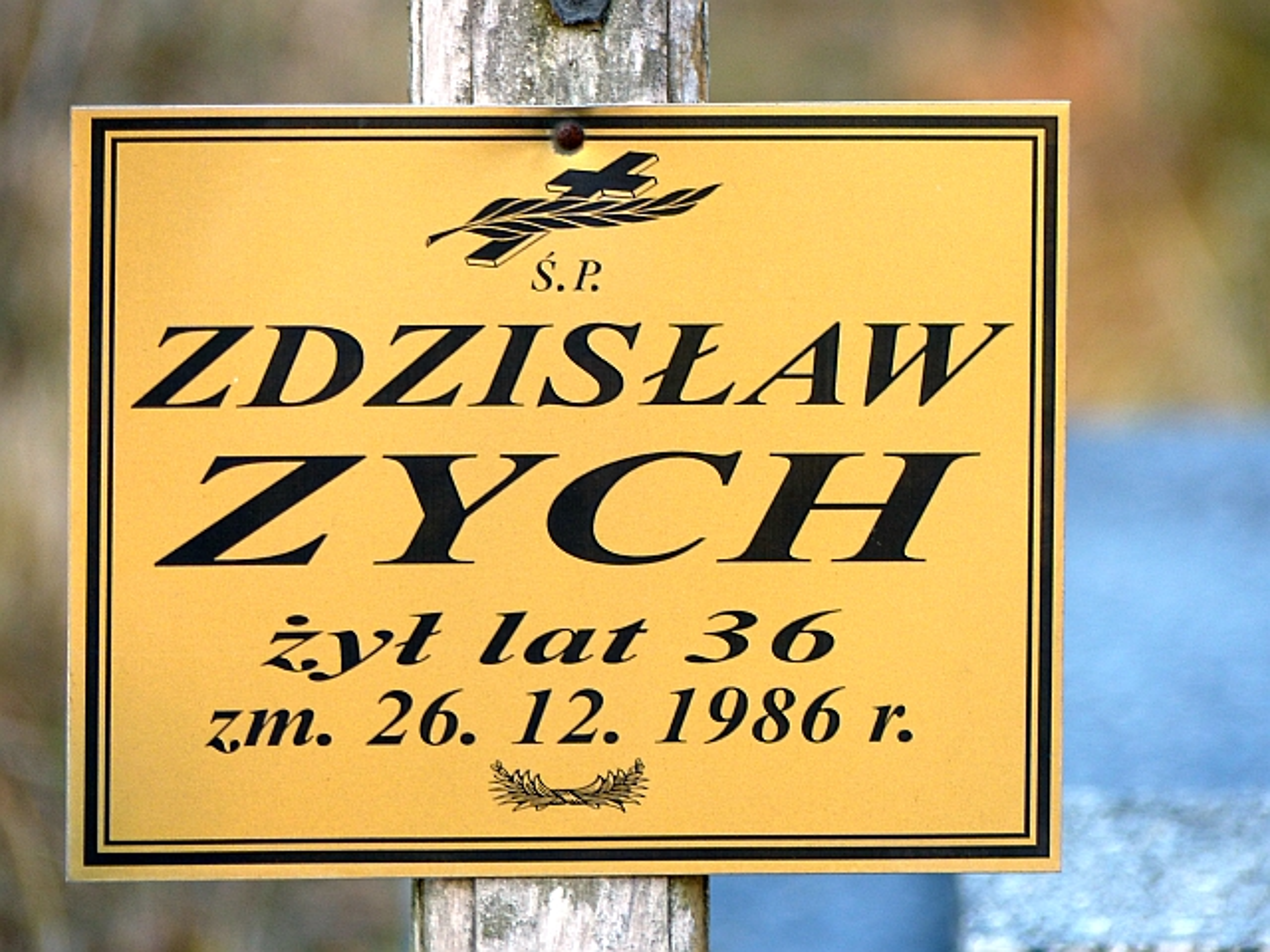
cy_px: 476
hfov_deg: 3.6
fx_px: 20472
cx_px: 635
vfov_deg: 2.7
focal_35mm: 558
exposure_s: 1/125
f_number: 2.8
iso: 100
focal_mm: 100.5
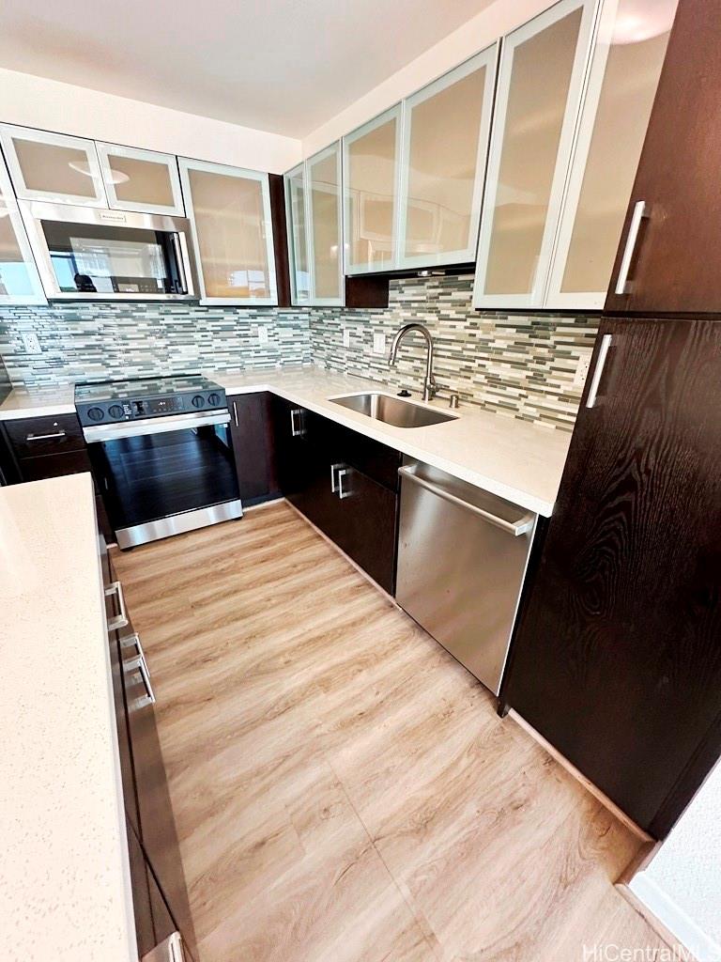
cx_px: 360
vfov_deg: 102.1
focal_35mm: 14
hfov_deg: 85.7
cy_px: 481
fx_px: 389
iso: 250
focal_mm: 2.22
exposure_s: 1/60
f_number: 2.2
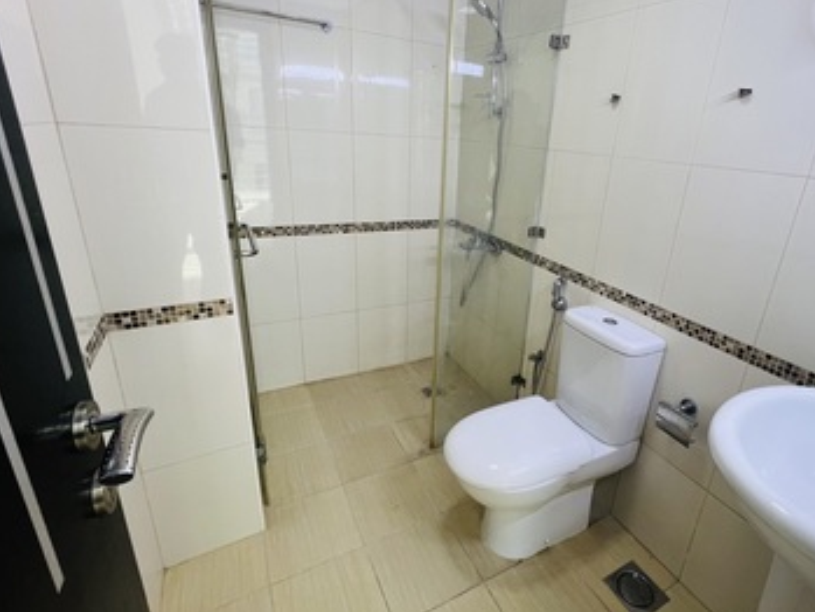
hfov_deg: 90.3
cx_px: 471
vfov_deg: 74.6
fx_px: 400
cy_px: 279
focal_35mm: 17
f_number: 1.8
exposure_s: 1/99
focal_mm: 1.57
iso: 80
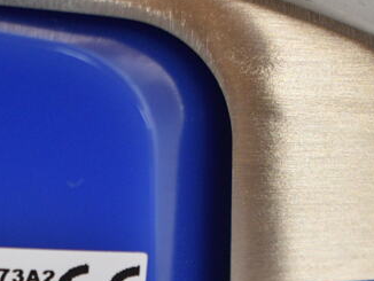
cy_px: 508
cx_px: 31
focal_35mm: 113
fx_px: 1222
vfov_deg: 12.1
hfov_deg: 17.1
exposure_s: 1/50
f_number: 4.2
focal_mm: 28
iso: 1000
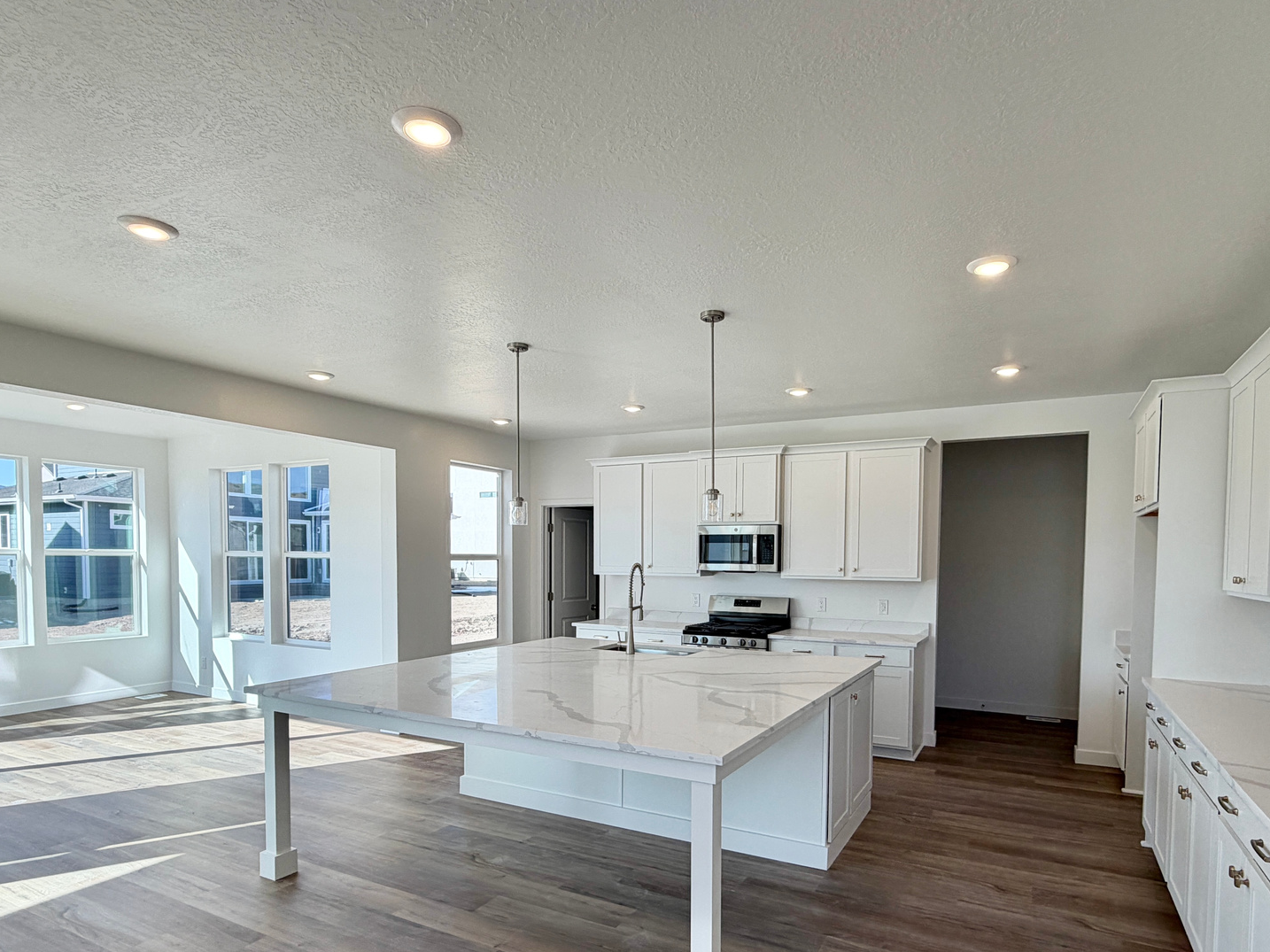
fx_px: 734
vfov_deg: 65.0
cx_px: 675
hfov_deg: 81.7
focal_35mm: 20
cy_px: 592
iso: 40
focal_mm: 2.22
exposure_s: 1/224
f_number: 2.2
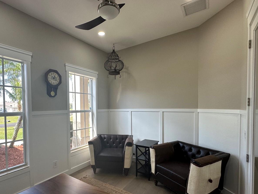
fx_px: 142
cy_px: 111
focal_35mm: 19
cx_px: 111
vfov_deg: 68.3
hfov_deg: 84.2
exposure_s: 1/120
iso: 80
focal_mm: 2.22
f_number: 2.2
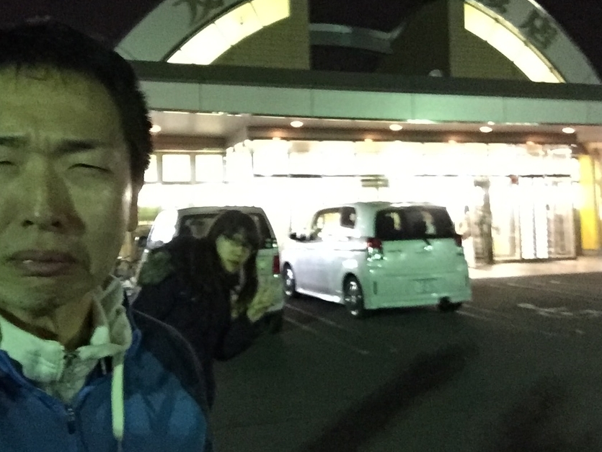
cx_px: 276
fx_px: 661
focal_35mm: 38
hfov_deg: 48.9
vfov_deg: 37.7
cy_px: 192
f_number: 2.2
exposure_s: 1/15
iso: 1000
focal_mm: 2.65
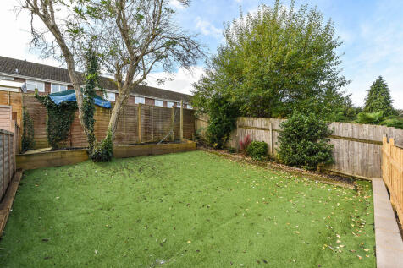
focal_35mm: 14
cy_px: 134
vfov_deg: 81.2
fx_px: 157
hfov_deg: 104.3
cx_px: 202
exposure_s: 1/400
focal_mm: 14
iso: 400
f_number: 8
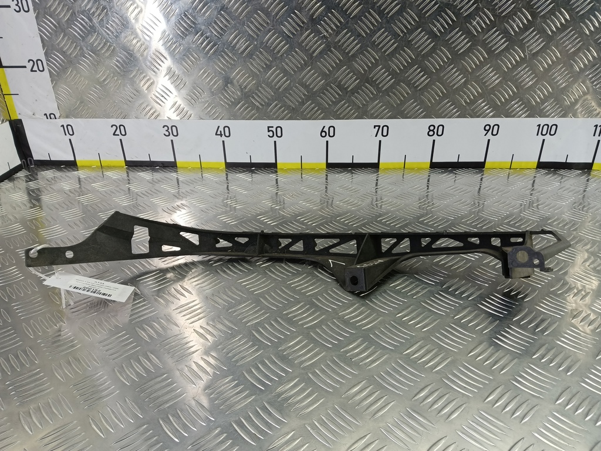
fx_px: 399
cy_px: 226
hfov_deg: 73.9
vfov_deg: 58.9
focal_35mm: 23
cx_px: 300
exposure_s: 1/50
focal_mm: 4.11
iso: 107
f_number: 1.6
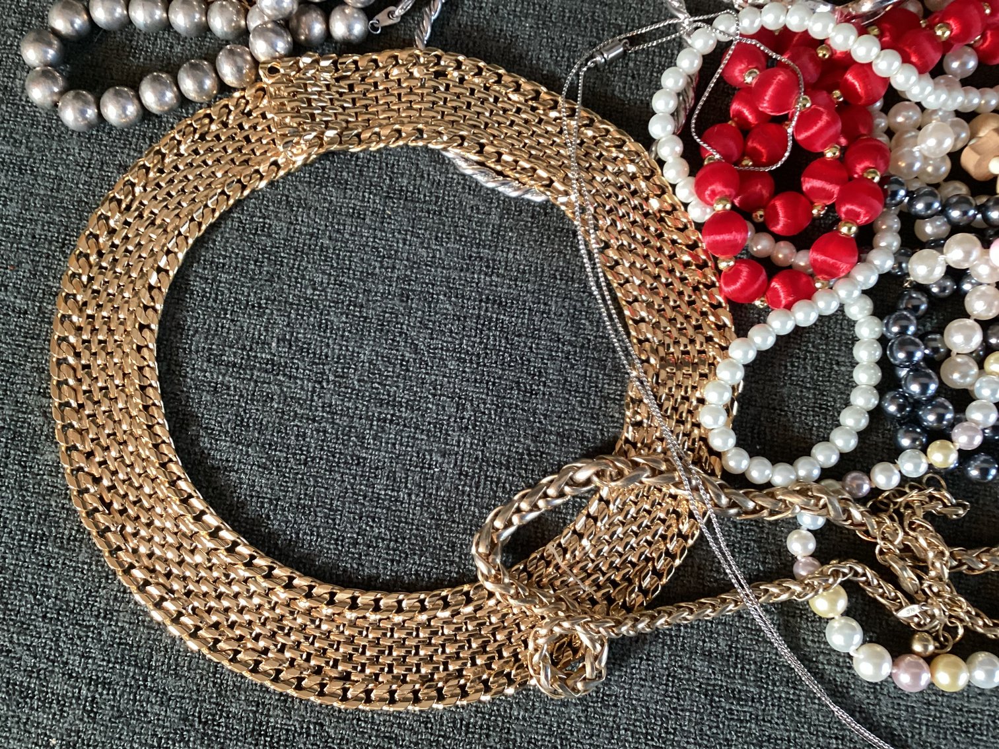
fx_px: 895
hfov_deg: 58.3
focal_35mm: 31
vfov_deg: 45.4
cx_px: 500
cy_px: 374
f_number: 2.4
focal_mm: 3.3
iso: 250
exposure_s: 1/33
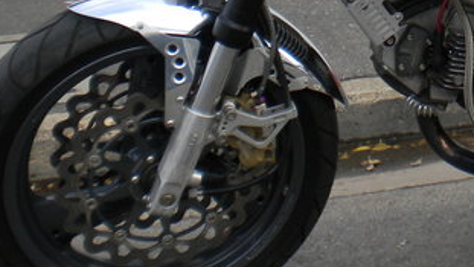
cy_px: -38
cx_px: 530
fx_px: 1232
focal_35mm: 98
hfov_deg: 20.7
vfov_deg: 12.1
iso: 80
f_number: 4.6
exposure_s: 1/235
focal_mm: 6.3
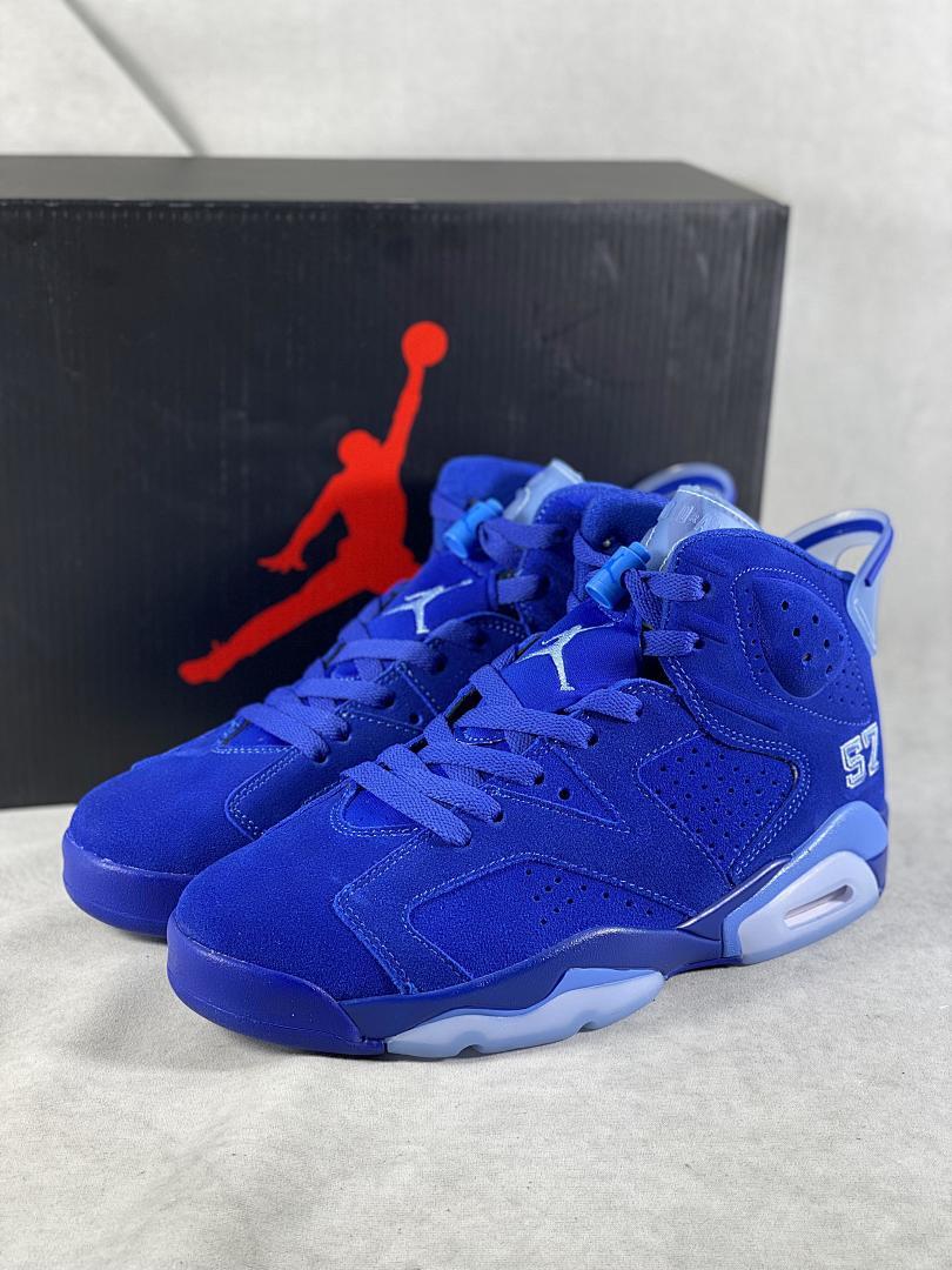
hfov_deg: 28.0
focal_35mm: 52
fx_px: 1907
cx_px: 476
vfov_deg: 36.8
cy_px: 635
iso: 25
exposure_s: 1/122
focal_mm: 6
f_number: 2
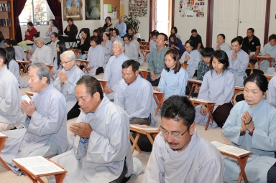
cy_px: 70
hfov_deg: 48.1
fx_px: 306
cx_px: 106
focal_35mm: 40
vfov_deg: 33.2
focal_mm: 24
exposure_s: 1/40
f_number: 5.6
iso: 400
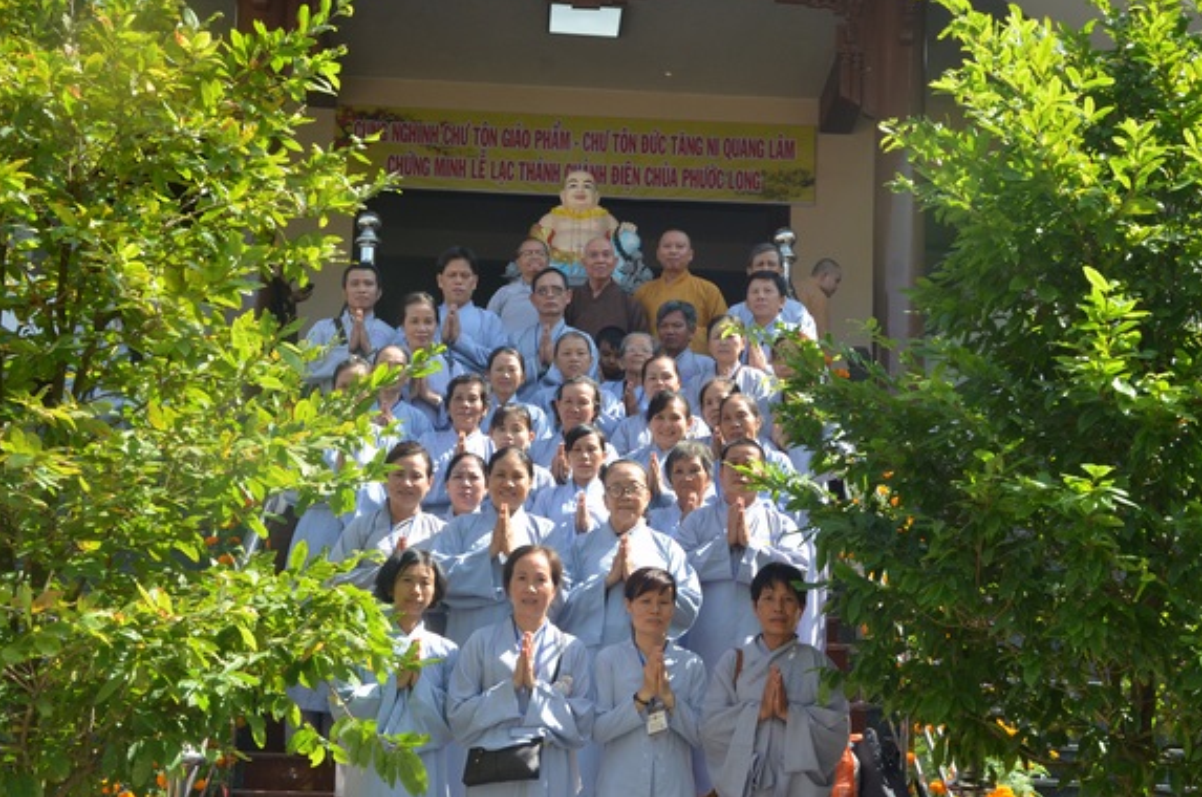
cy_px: 431
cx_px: 634
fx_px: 1986
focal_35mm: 60
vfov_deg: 22.7
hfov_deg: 33.7
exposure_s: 1/400
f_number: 11
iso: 800
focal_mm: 35
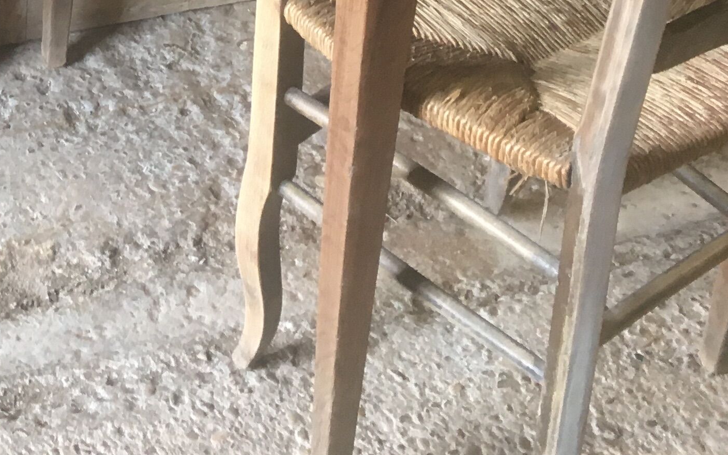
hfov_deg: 22.4
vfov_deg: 12.5
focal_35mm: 88
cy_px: -530
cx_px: -44
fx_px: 1746
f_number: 2.2
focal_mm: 4.15
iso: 80
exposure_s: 1/33
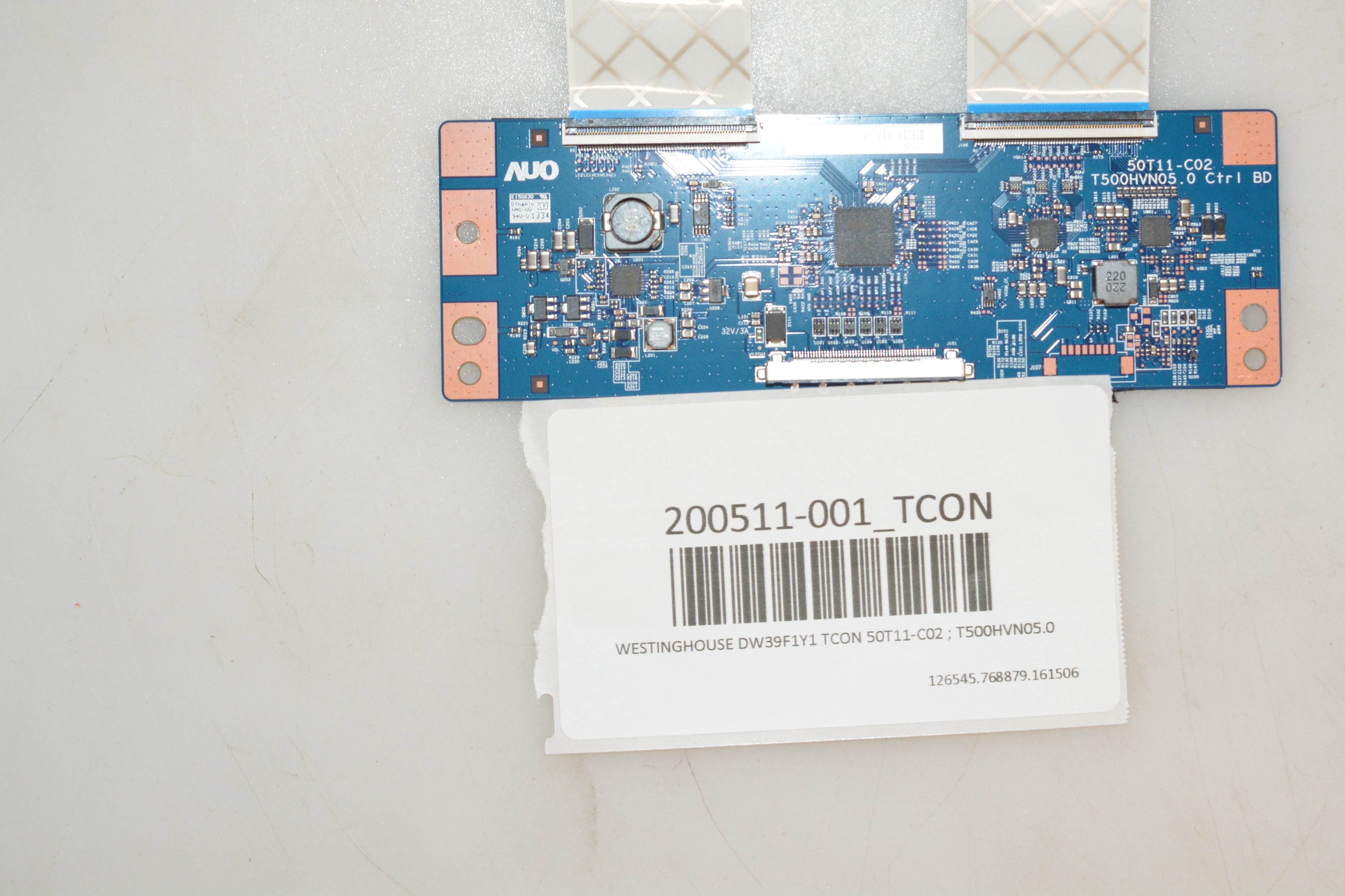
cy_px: 255
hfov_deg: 36.9
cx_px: 835
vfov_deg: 25.0
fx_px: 2007
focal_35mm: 54
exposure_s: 1/200
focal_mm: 25
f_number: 8
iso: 1000
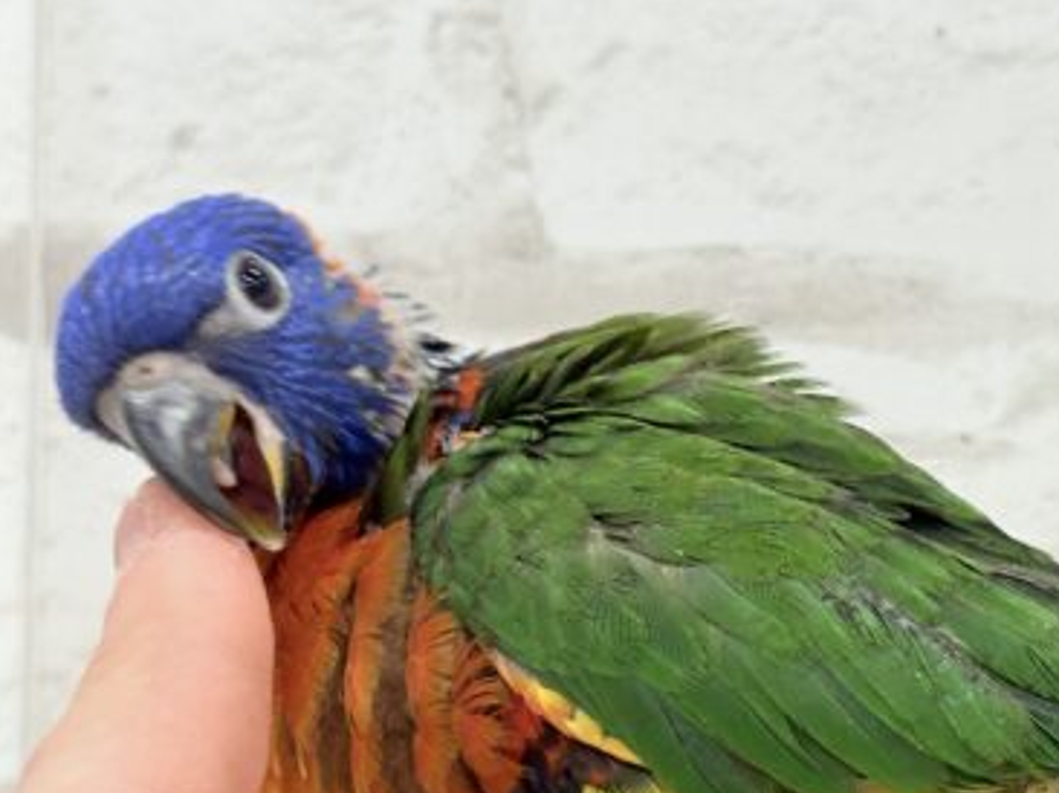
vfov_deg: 16.1
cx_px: 868
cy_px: 622
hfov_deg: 21.3
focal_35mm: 91
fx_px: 2782
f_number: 1.6
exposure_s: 1/50
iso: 64
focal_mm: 5.96
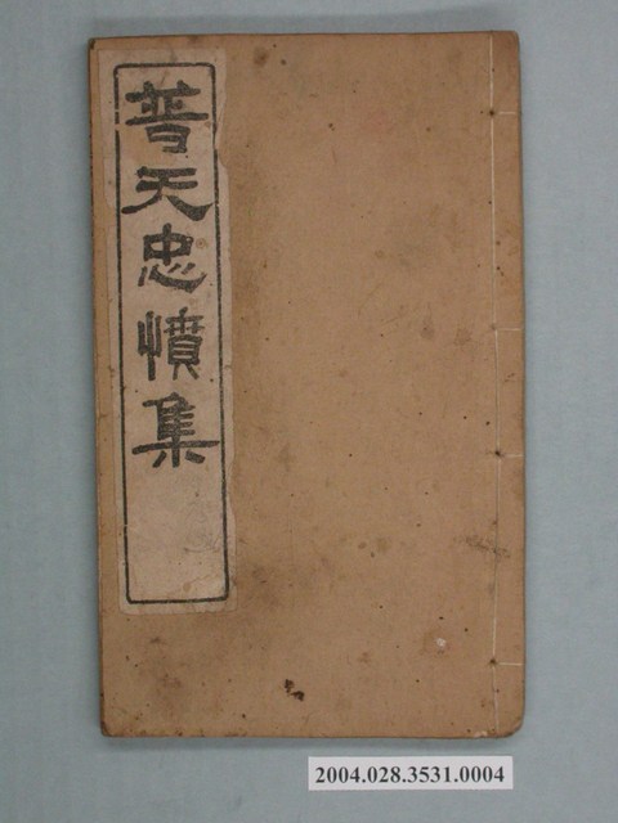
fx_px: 2071
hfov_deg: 17.0
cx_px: 309
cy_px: 412
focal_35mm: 87
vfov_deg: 22.5
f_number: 5.9
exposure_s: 1/30
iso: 200
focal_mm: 18
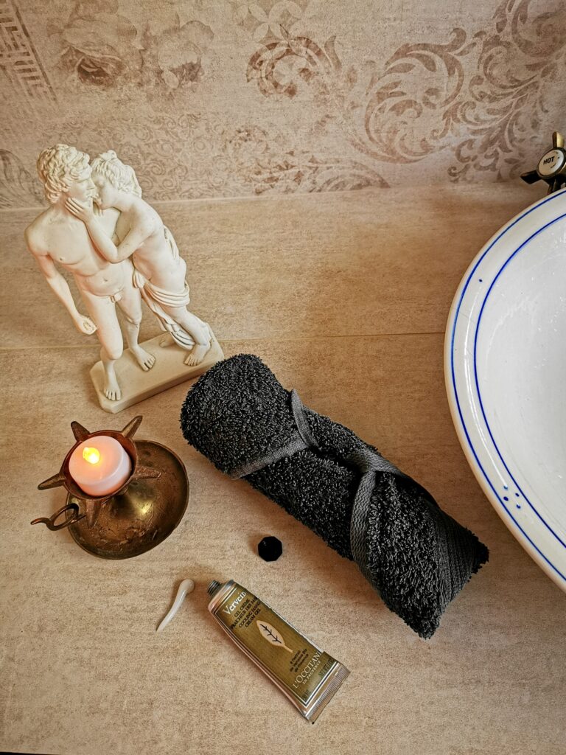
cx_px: 283
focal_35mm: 27
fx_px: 589
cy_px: 378
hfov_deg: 51.4
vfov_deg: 65.3
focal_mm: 5.56
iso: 250
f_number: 1.6
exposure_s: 5
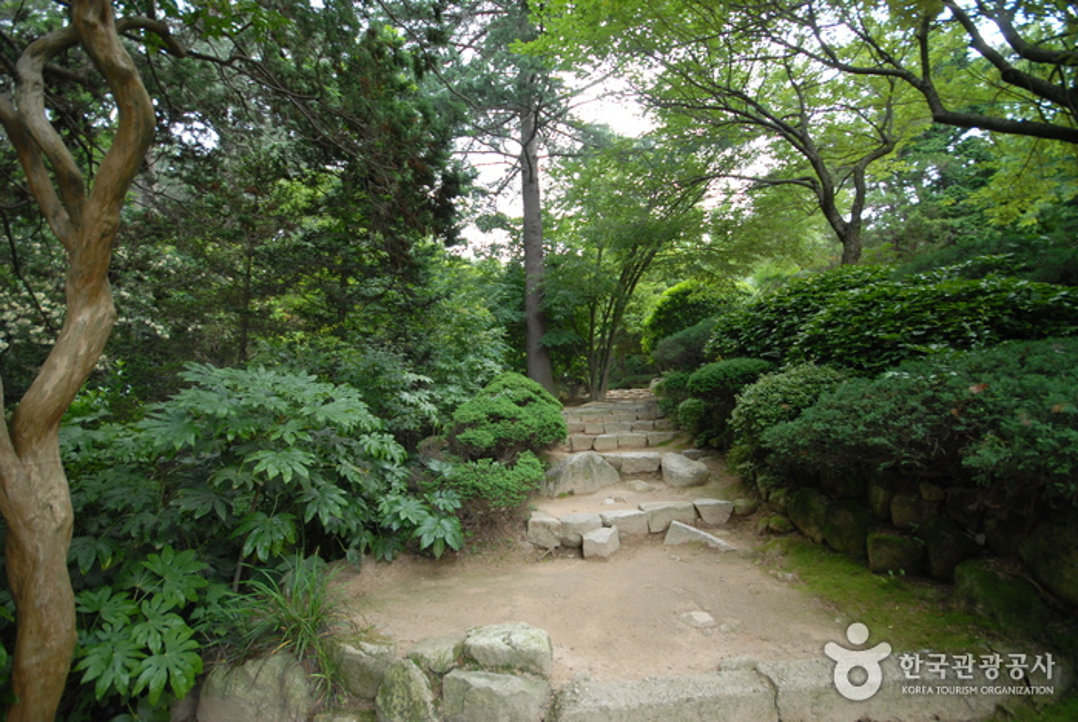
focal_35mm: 15
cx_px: 539
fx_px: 450
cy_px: 361
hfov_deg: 100.3
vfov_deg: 77.5
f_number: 4.5
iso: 250
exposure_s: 1/80
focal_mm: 10
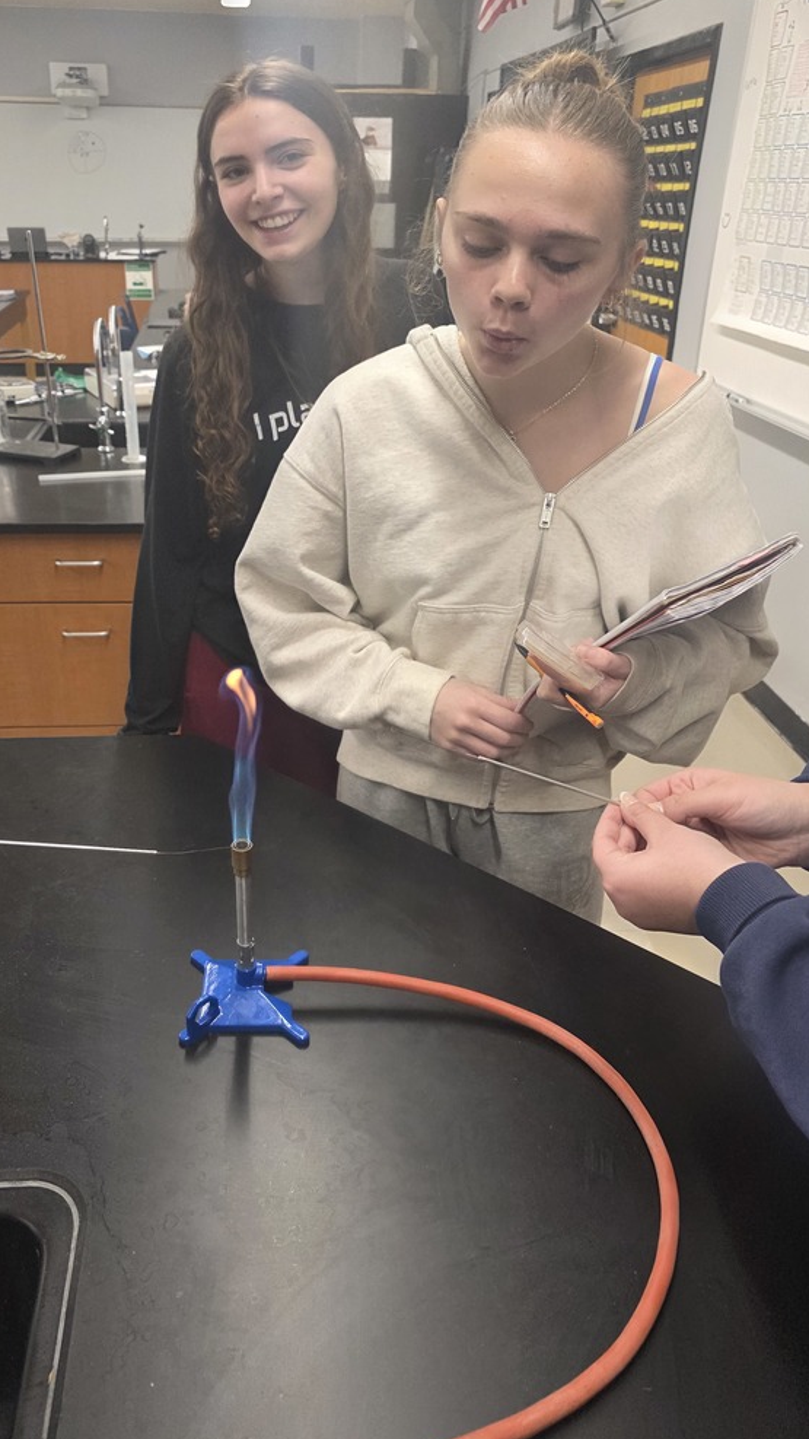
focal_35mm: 26
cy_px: 726
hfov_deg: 44.1
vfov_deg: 71.9
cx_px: 312
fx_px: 992
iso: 320
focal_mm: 6.3
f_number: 1.7
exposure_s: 1/120
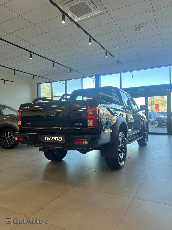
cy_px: 115
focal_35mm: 26
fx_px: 172
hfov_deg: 53.1
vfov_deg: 67.3
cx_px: 86
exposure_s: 1/256
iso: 40
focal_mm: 5.7
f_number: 1.5
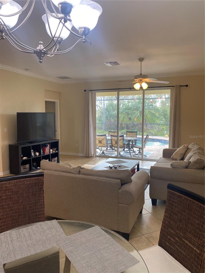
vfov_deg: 67.3
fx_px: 205
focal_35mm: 26
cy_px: 136
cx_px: 102
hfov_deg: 53.1
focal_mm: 4.25
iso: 100
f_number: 1.8
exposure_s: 1/120
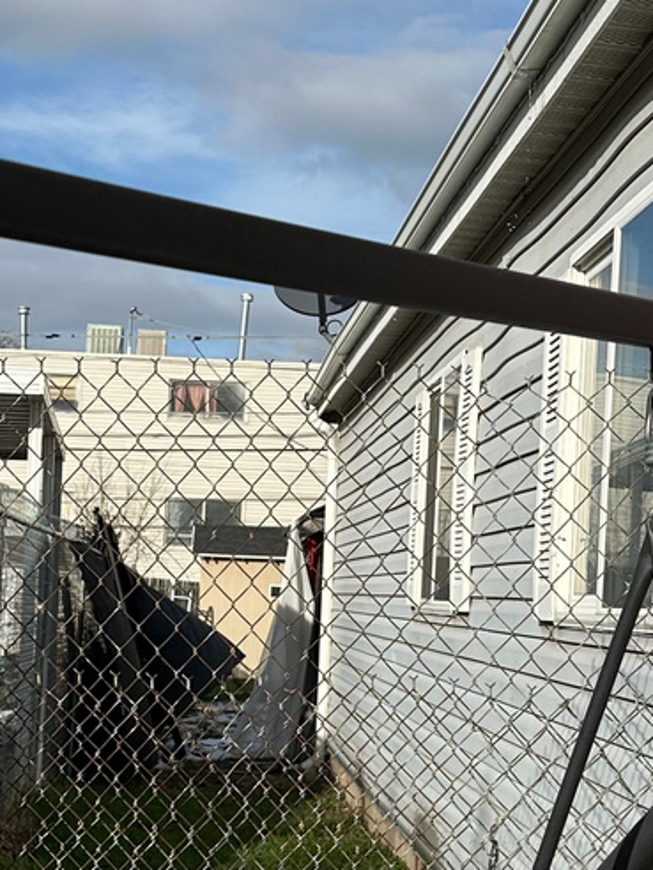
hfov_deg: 19.6
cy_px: 605
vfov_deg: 25.8
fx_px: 1886
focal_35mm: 75
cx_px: 227
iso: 80
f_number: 1.78
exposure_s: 1/7576
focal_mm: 6.86
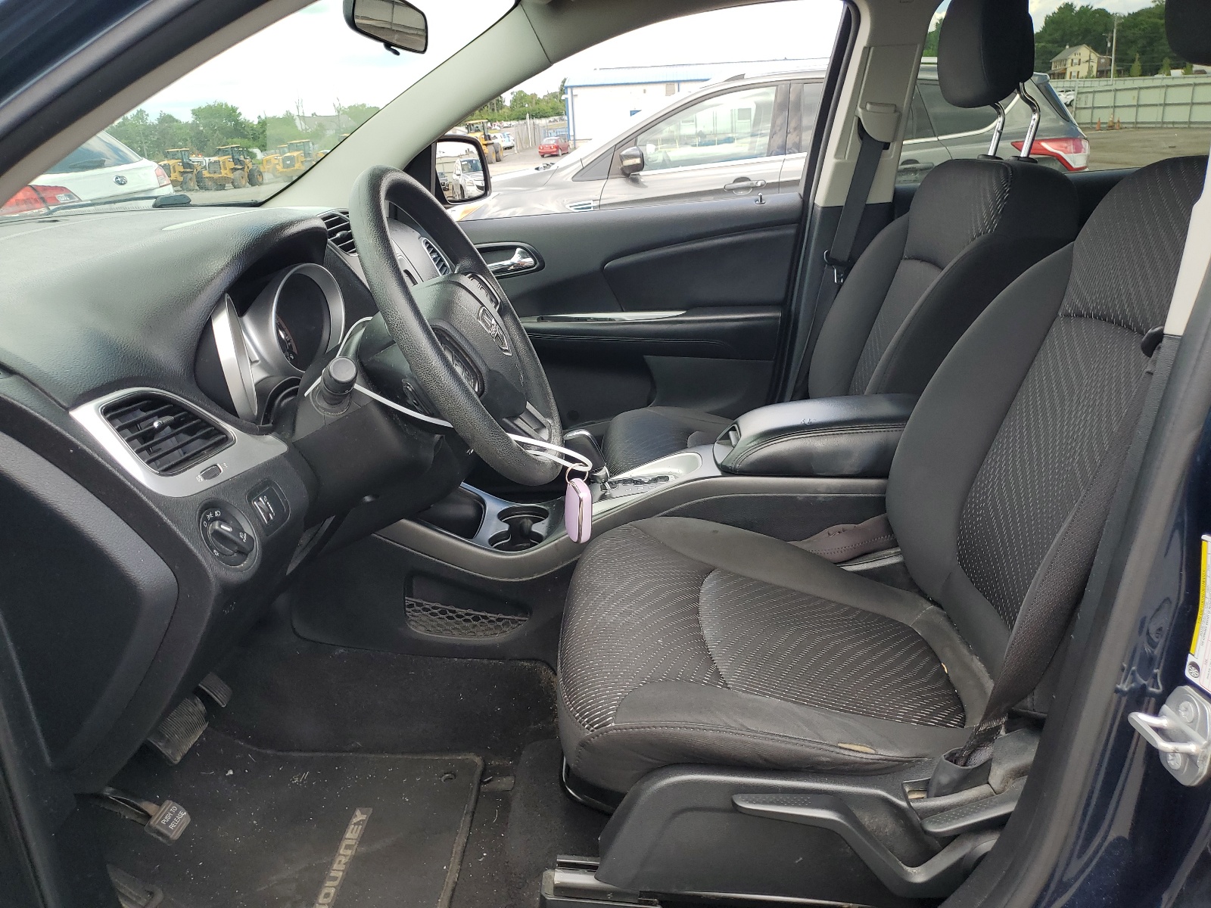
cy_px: 454
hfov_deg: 67.3
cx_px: 606
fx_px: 910
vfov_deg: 53.1
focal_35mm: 26
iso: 50
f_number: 1.5
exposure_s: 1/435
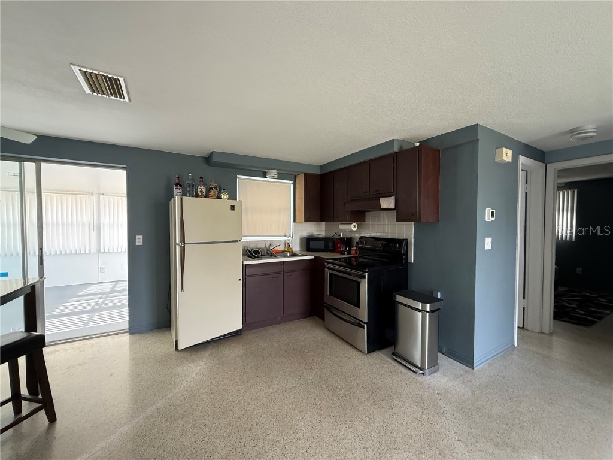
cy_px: 230
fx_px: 248
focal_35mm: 14
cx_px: 306
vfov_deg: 85.7
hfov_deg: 102.1
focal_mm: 2.22
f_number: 2.2
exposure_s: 1/74
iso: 400
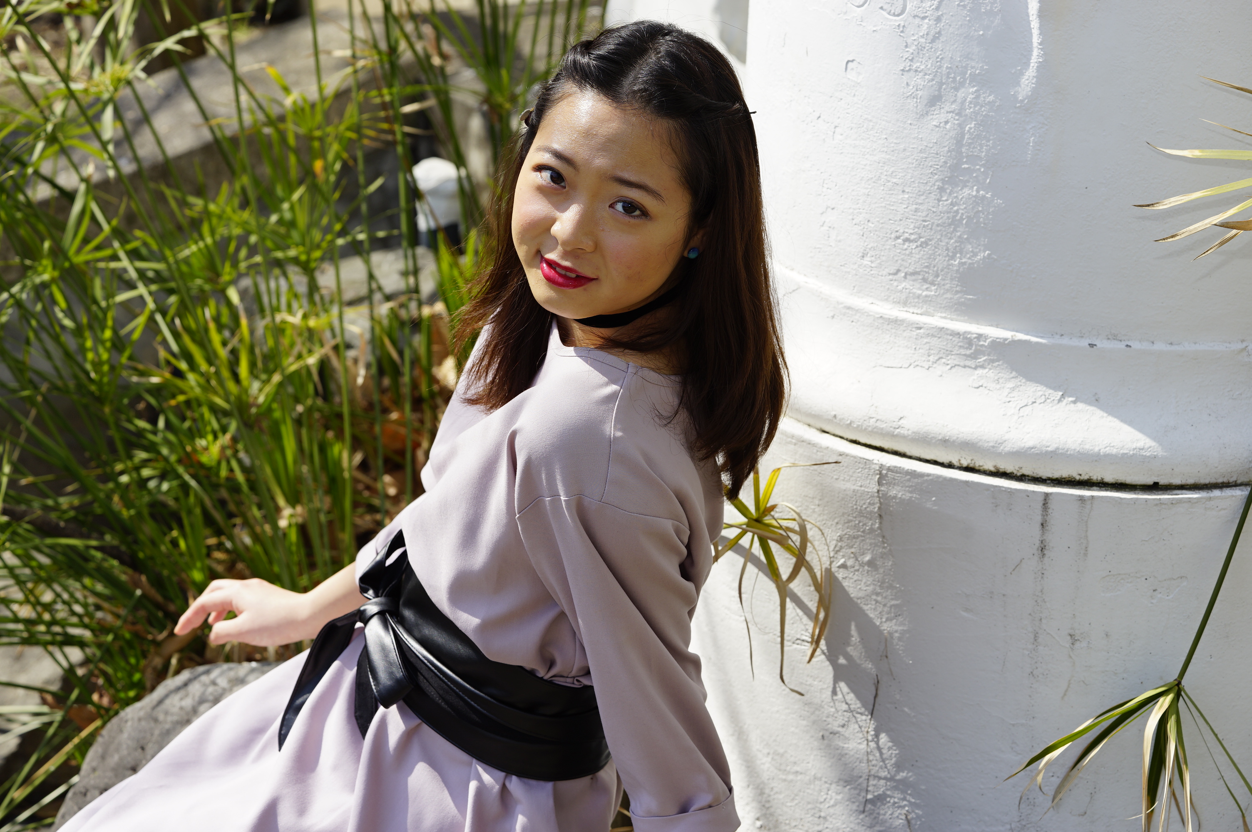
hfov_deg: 22.6
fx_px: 3127
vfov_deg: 15.2
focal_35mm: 90
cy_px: 416
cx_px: 626
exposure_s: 1/250
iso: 100
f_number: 7.1
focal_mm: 90
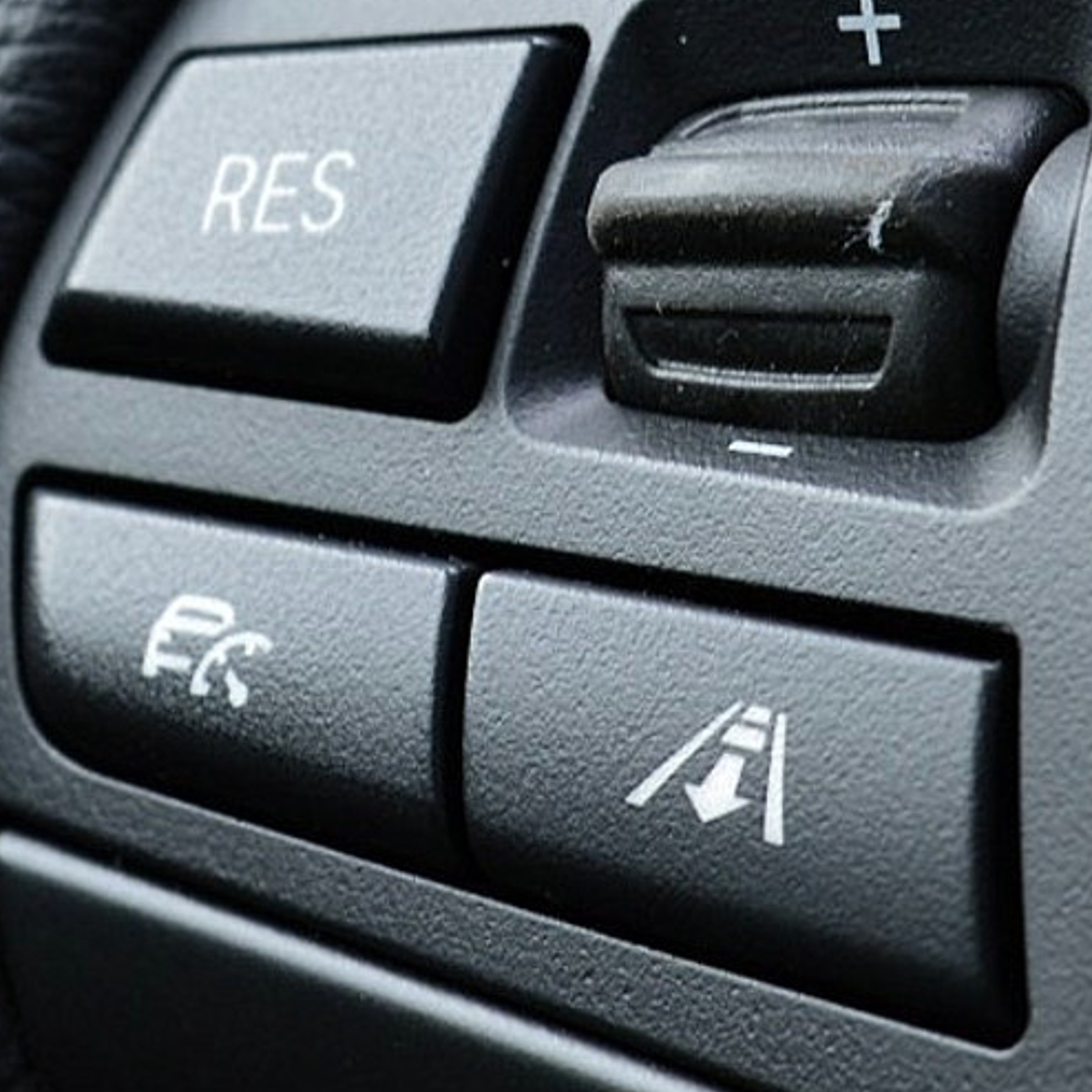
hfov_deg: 6.4
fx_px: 9731
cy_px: 179
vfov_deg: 6.4
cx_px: 285
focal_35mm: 273
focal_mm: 55
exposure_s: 1/60
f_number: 8
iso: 400
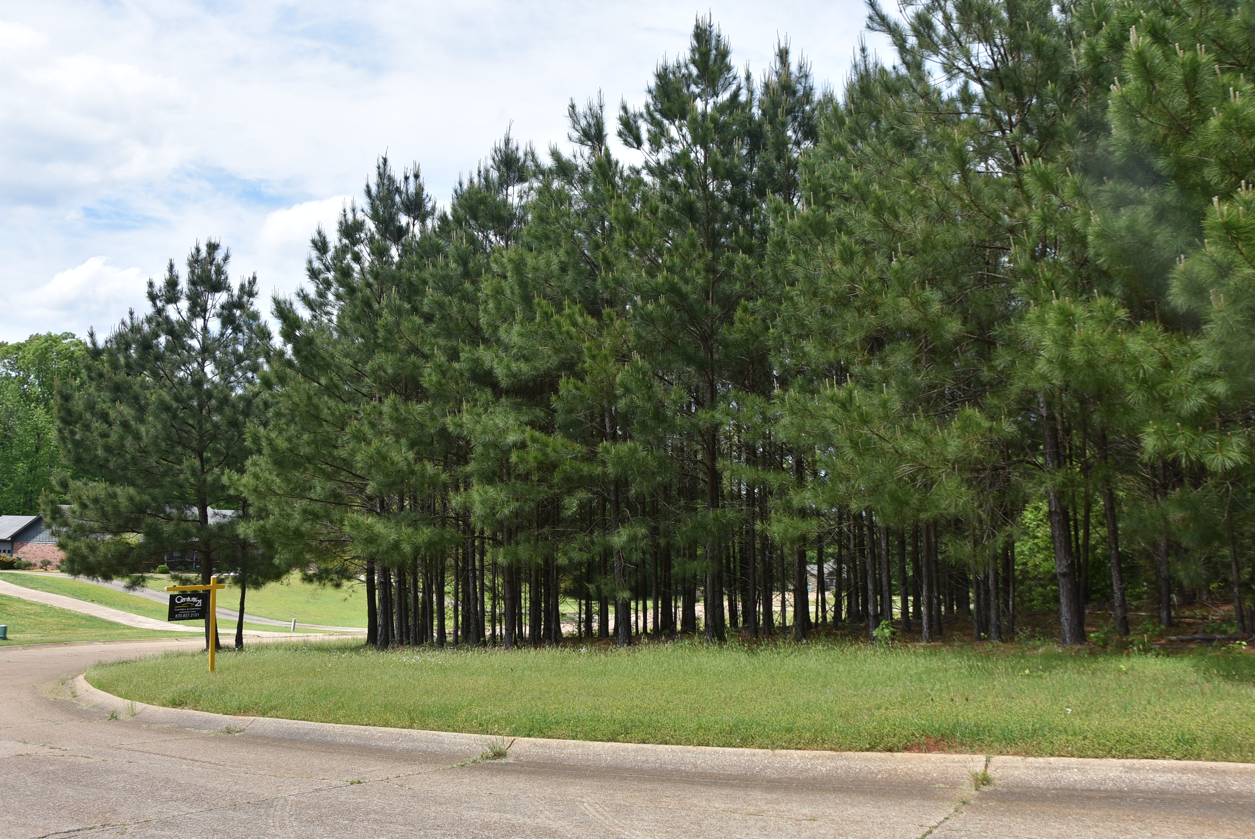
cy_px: 420
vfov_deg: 48.0
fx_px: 942
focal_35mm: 27
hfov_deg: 67.3
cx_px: 628
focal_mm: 18
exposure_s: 1/250
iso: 100
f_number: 7.1
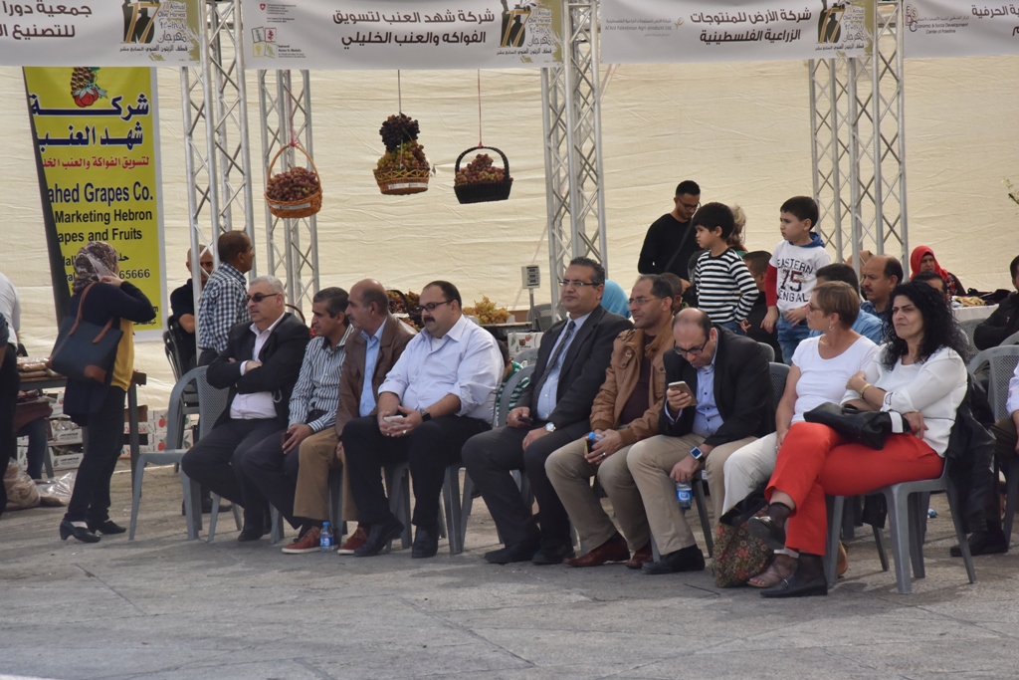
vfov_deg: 12.2
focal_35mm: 112
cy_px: 340
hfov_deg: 18.3
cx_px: 510
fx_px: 3170
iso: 1600
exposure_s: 1/1000
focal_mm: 112
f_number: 18
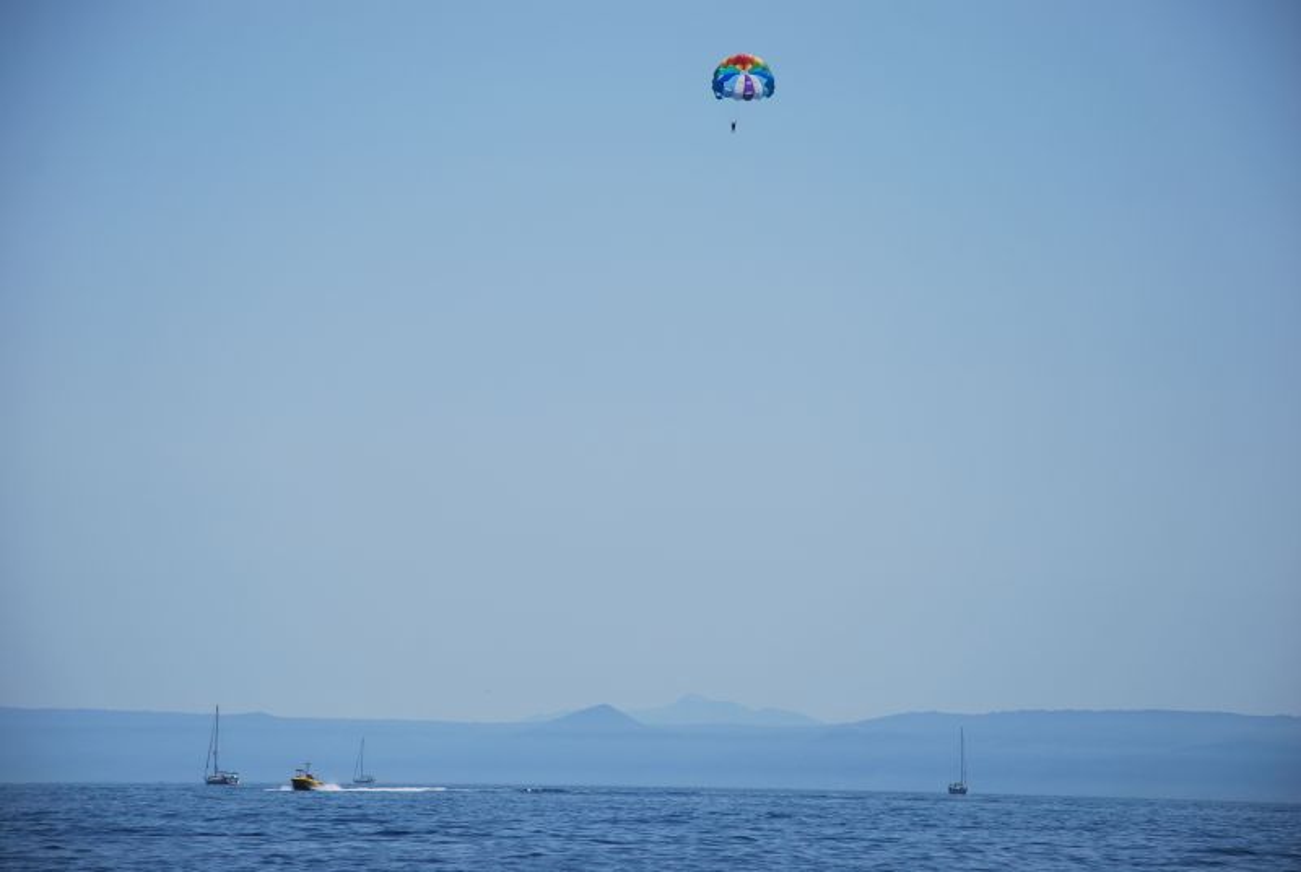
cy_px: 436
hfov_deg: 13.0
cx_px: 650
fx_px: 5700
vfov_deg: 8.7
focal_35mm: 158
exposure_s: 1/800
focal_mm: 105
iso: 100
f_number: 7.1
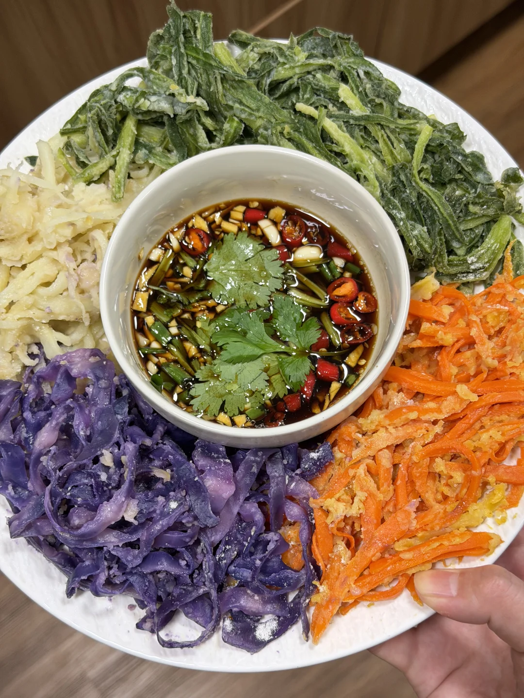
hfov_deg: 30.3
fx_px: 969
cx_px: 262
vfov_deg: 39.7
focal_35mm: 48
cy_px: 349
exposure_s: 1/50
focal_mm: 6.76
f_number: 1.78
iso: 250
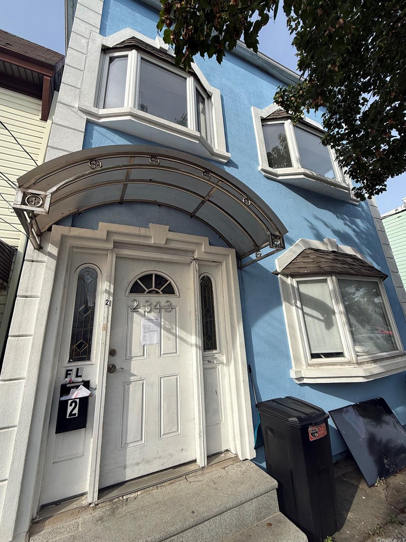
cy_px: 256
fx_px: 235
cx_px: 202
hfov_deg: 81.7
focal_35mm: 15
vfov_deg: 98.1
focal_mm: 2.22
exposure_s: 1/1368
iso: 50
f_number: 2.2
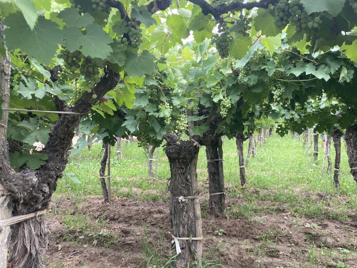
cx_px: 182
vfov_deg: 48.2
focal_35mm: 29
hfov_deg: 61.6
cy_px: 123
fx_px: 299
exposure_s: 1/121
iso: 64
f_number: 1.8
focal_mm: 4.25
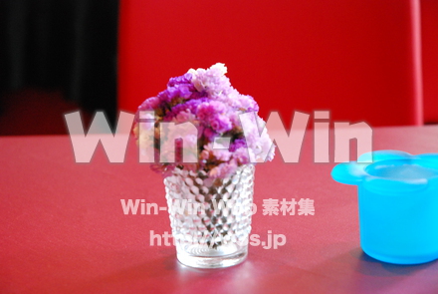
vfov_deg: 14.1
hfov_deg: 20.9
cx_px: 219
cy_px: 147
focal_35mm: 98
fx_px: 1188
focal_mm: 65
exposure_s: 1/20
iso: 1600
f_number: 4.5
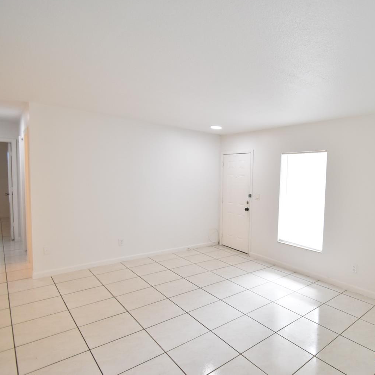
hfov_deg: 71.1
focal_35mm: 20
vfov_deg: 74.8
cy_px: 191
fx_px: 245
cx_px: 268
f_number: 3.5
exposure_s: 1/125
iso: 800
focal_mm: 10
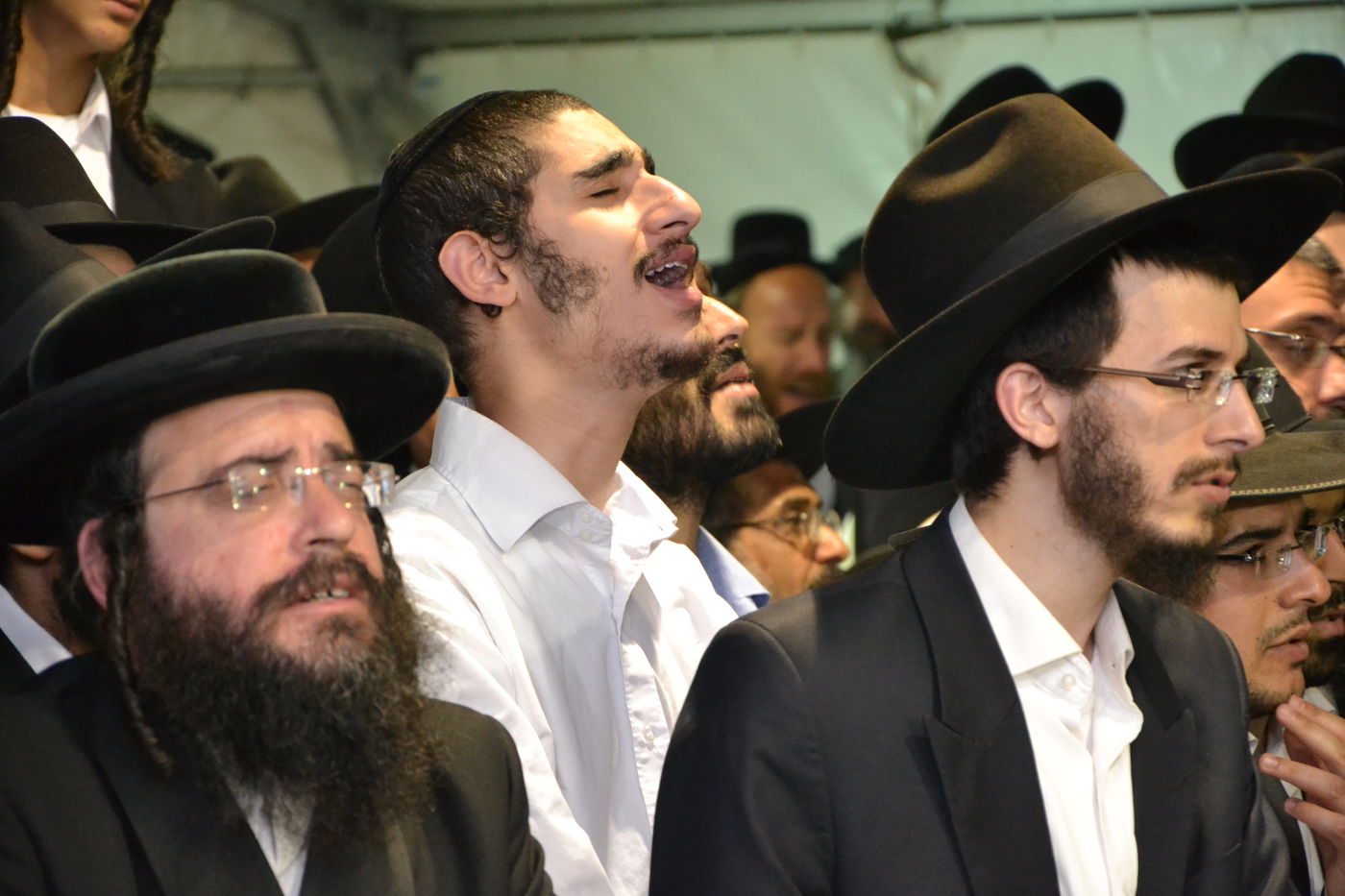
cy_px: 448
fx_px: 5883
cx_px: 672
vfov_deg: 8.7
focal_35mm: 158
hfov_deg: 13.0
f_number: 5.6
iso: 2800
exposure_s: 1/60
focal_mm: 105
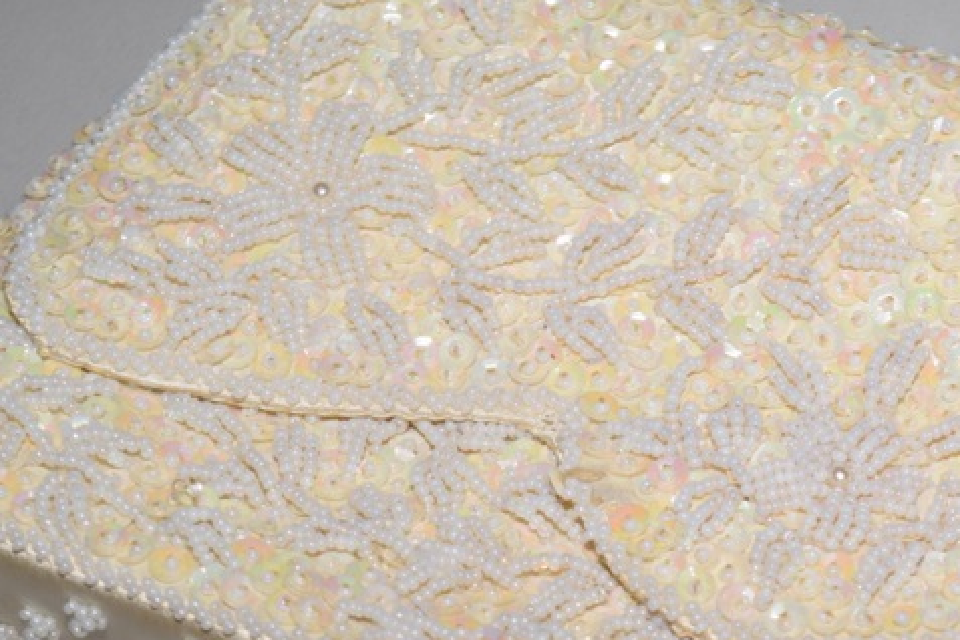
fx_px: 4614
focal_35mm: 173
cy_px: 508
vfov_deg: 7.9
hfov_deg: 11.8
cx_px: 845
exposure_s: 1/60
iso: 180
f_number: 5.6
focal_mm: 55
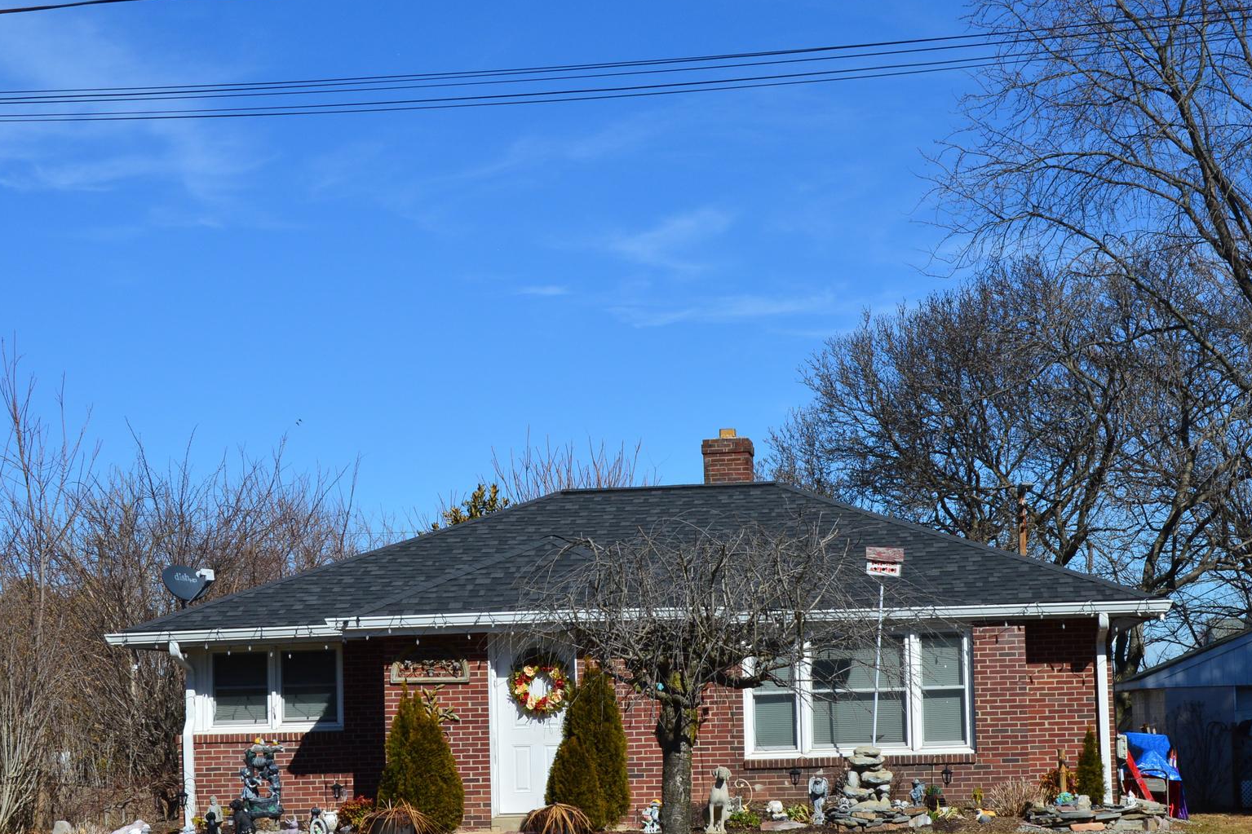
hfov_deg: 31.4
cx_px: 700
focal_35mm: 64
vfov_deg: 21.2
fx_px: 2225
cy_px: 531
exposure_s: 1/500
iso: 220
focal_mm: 32
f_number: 11
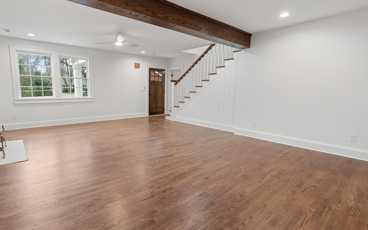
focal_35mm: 19
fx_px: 191
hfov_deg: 87.6
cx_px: 161
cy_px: 112
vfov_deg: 62.2
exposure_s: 1/6
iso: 1250
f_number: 6.3
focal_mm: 16
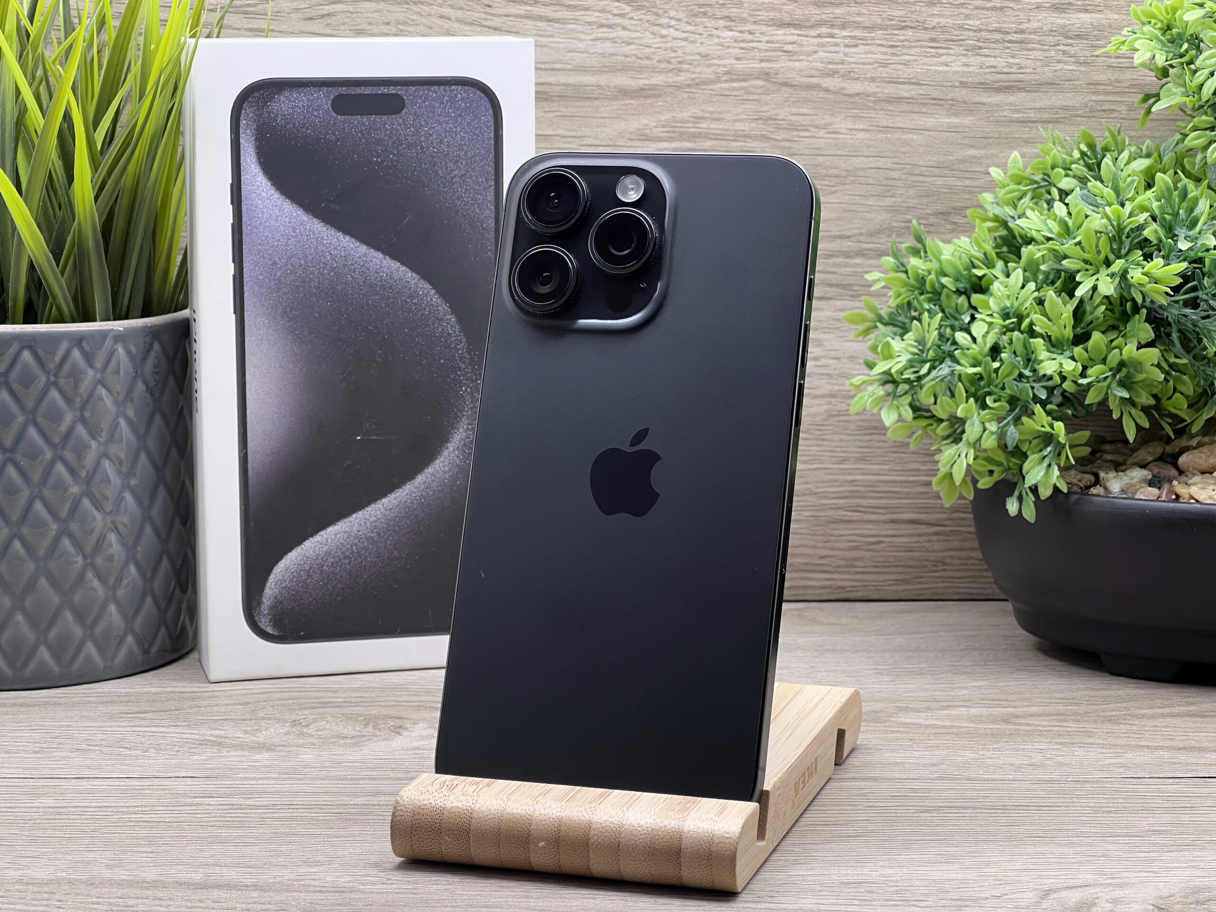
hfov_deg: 25.3
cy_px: 456
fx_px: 2705
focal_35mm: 77
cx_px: 608
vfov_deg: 19.1
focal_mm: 9
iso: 125
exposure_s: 1/100
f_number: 2.8
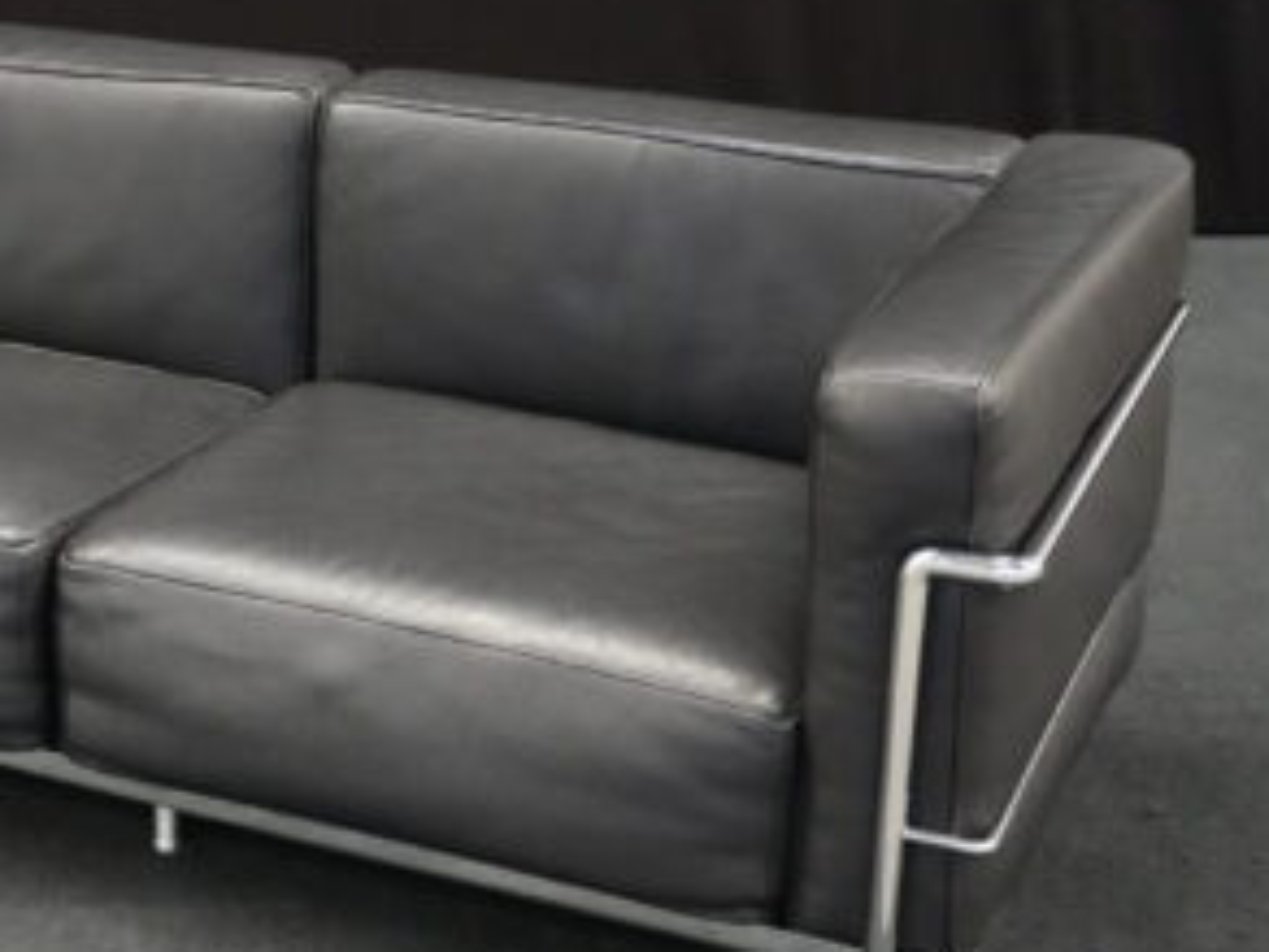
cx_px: 52
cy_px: 456
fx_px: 2823
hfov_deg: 24.4
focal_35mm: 77
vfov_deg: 19.1
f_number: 4
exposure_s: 1/100
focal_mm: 39
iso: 12800
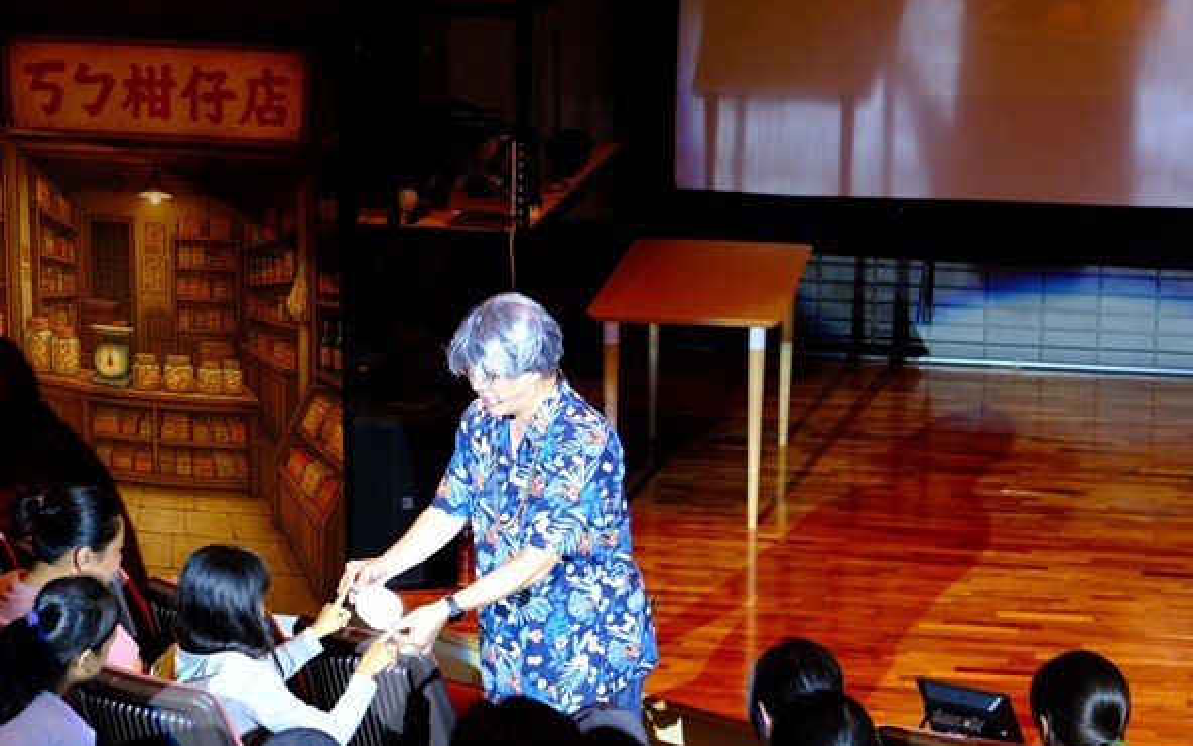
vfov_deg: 11.6
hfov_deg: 18.4
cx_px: 441
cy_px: 400
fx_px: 3674
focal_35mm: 113
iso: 3200
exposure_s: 1/200
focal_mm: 55
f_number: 3.5
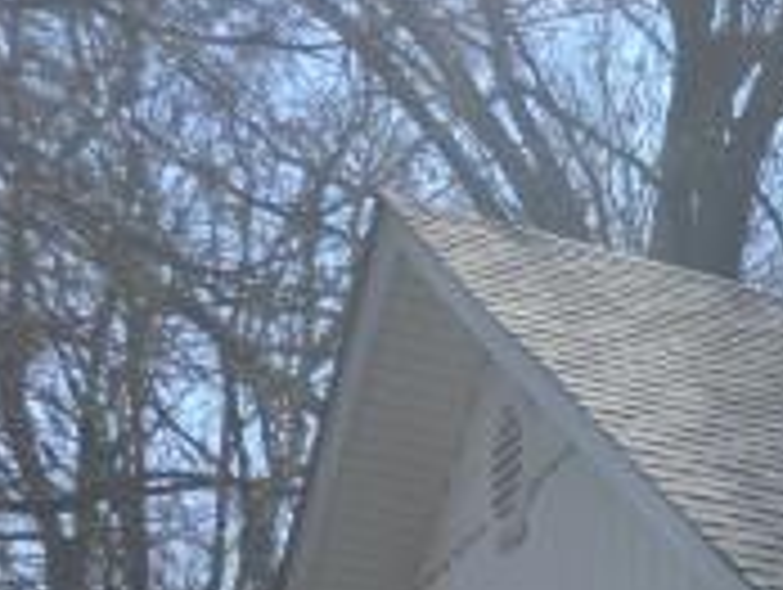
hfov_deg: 11.6
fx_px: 3058
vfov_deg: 9.4
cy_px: 1558
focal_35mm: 135
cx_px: 1962
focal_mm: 6.3
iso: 12
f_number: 1.7
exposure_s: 1/611
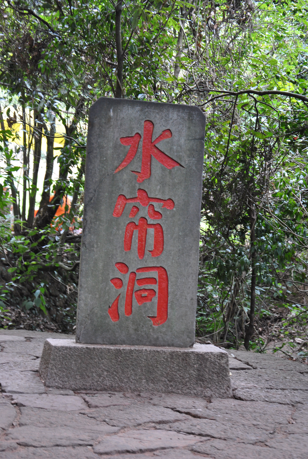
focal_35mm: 78
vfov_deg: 26.0
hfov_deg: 17.5
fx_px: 998
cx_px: 154
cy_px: 230
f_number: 5
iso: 400
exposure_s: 1/15
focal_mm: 52
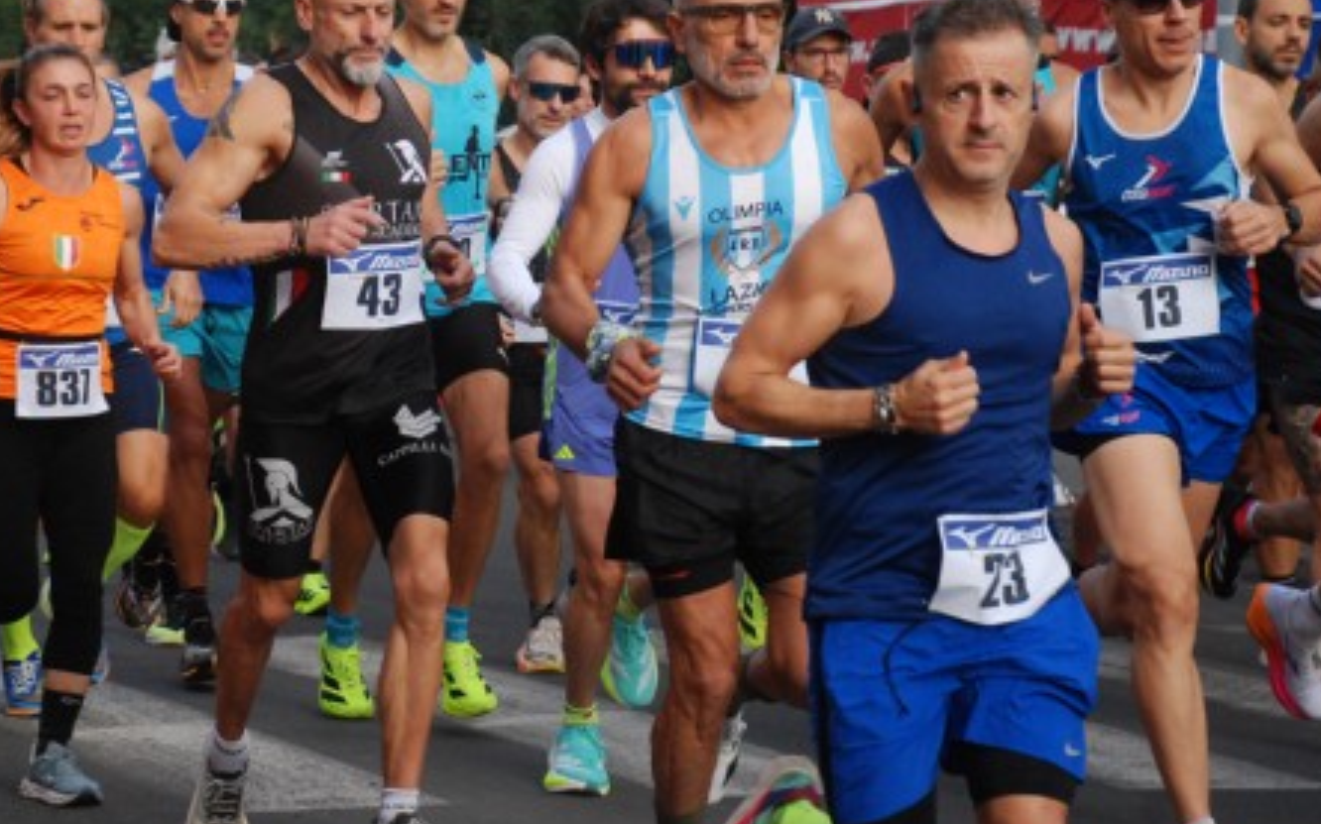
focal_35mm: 145
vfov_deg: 9.0
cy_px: 320
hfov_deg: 14.4
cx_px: 473
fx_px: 5218
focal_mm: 70
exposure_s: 1/800
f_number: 5.6
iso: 1000
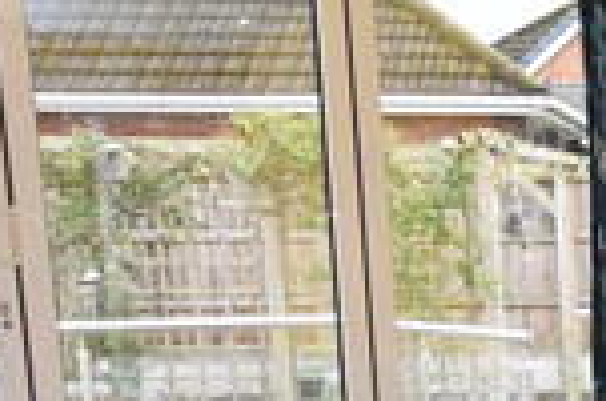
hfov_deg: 16.4
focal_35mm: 102
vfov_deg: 12.9
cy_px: 527
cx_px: 1132
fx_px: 1713
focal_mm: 10
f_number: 4
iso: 800
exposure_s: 1/125
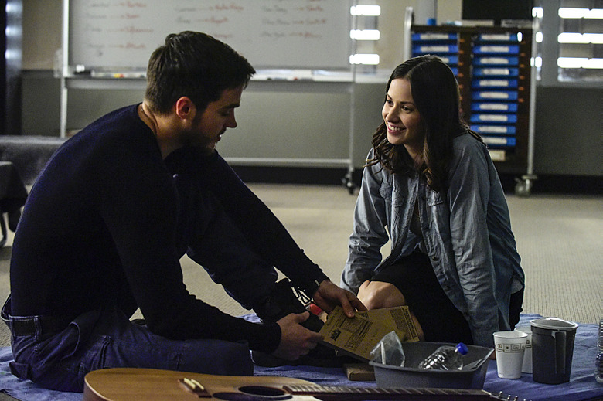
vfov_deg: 17.0
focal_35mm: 80
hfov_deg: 25.4
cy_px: 200
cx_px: 302
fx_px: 1339
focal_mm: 80
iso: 10000
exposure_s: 1/125
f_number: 4
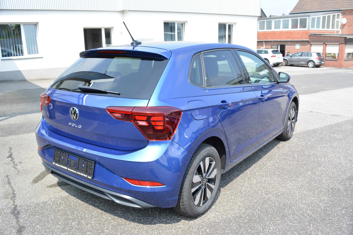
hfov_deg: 61.9
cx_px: 176
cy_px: 118
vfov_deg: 43.6
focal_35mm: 30
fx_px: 294
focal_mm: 20
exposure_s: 1/250
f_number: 8
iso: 320
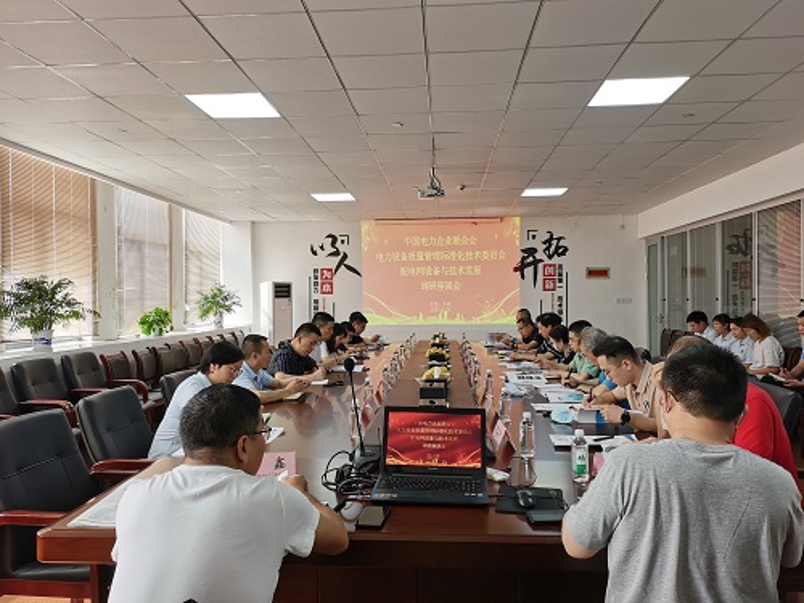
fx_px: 627
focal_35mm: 27
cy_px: 302
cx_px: 402
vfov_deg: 51.4
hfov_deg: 65.3
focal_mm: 5.58
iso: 125
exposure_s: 1/100
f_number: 1.8
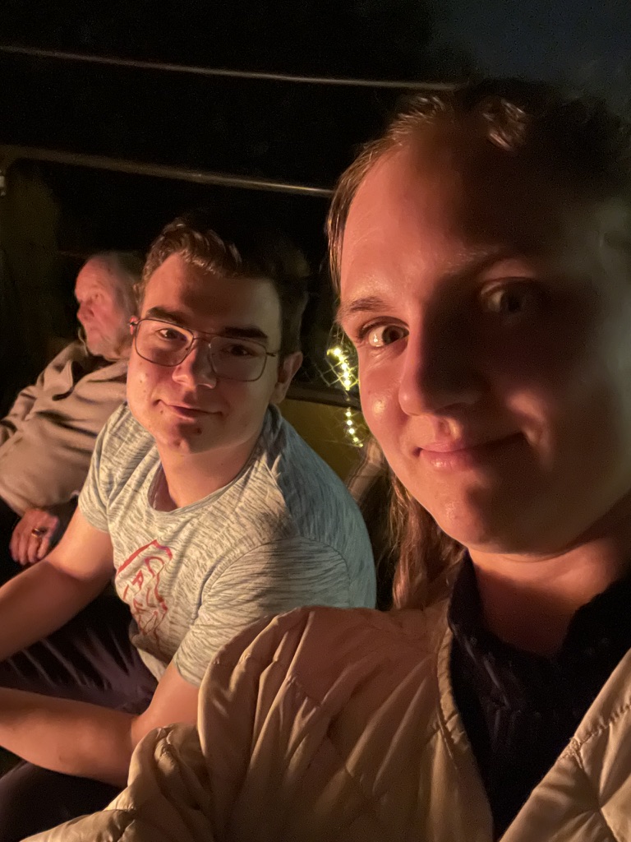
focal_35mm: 30
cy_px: 421
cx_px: 316
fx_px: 729
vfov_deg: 60.0
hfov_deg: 46.8
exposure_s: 1/15
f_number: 2.2
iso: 3200
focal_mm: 2.71
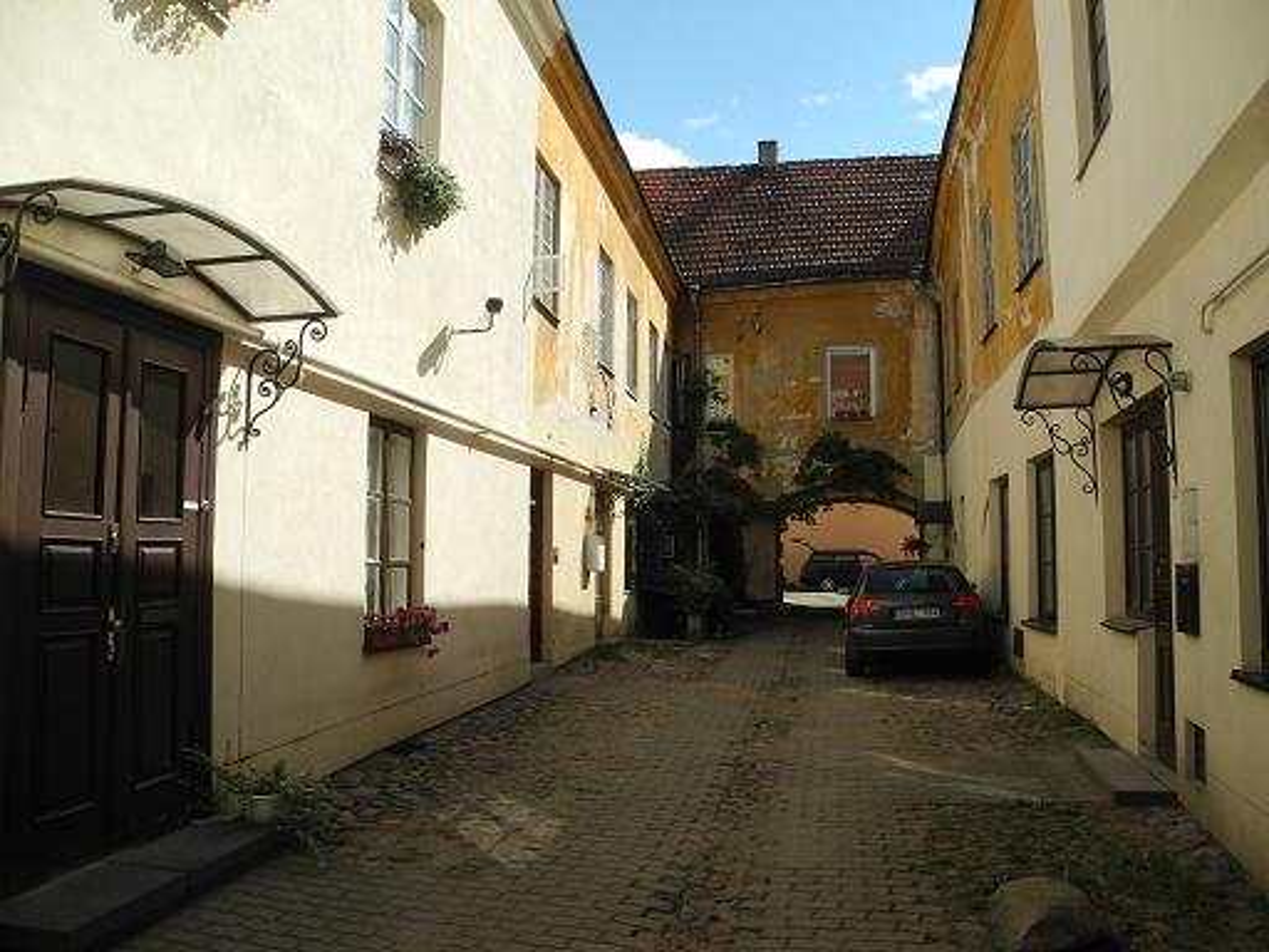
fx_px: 1026
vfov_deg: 49.7
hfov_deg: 63.4
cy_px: 476
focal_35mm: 28
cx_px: 634
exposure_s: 1/800
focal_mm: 6
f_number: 4
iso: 100
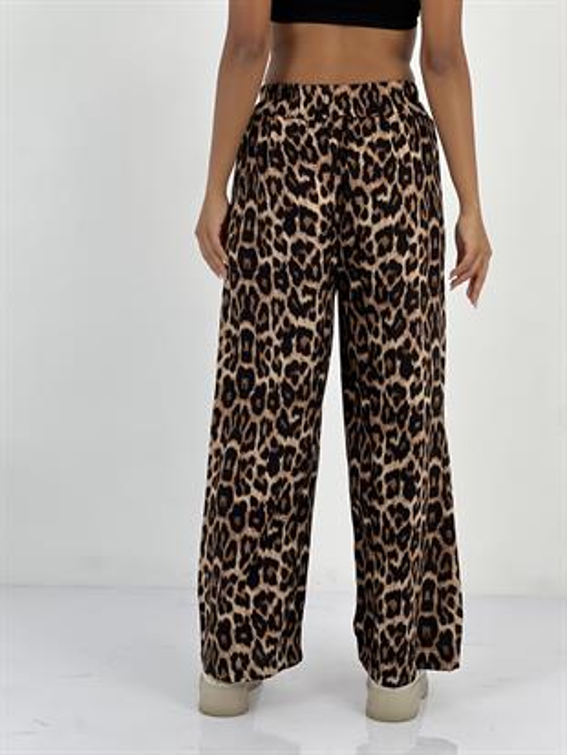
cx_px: 284
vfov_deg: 25.3
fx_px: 1681
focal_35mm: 77
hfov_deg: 19.1
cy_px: 378
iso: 40
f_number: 2.8
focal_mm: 9
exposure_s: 1/100
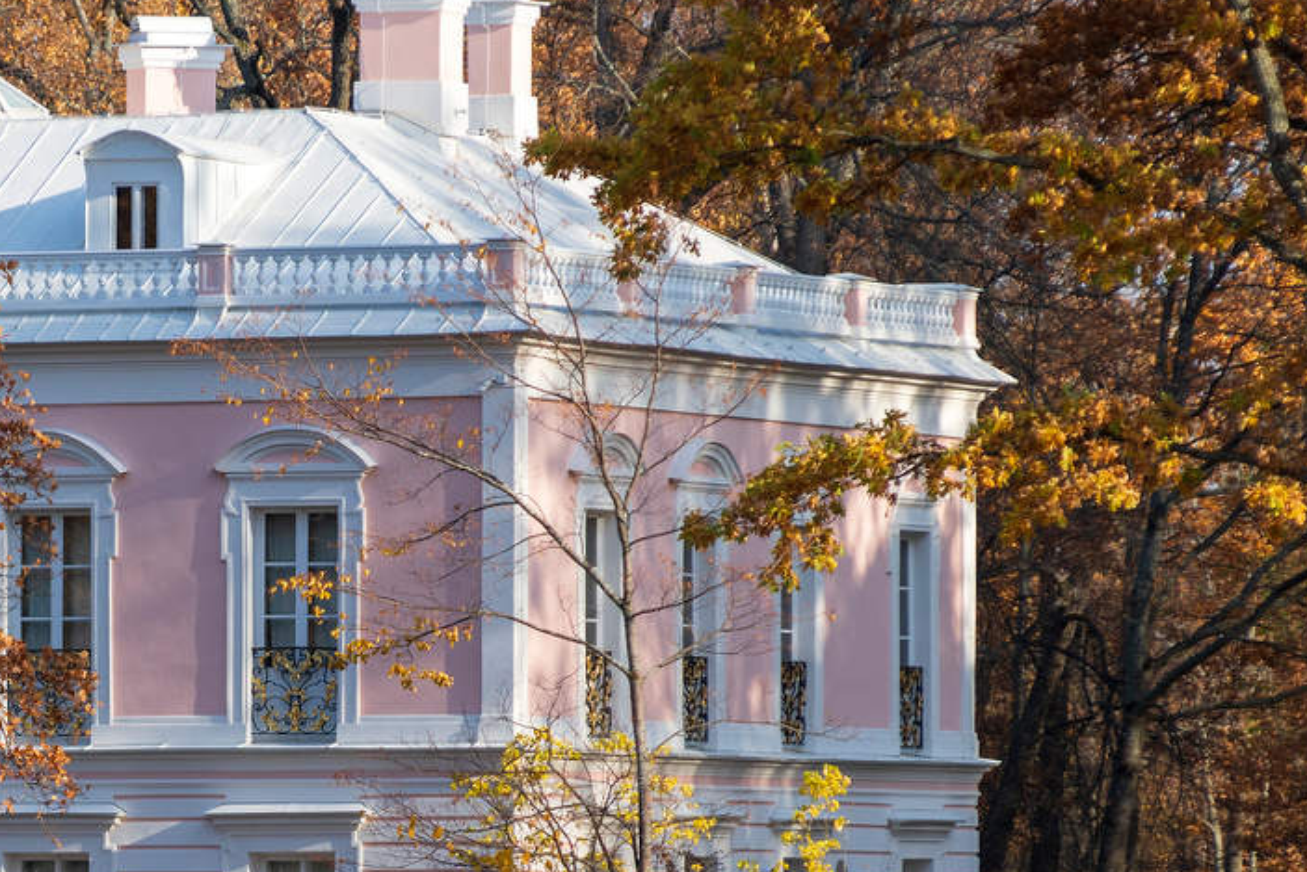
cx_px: 297
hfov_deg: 5.1
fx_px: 14633
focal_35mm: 403
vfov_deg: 3.4
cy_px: 600
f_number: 4
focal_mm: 135
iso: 200
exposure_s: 1/800
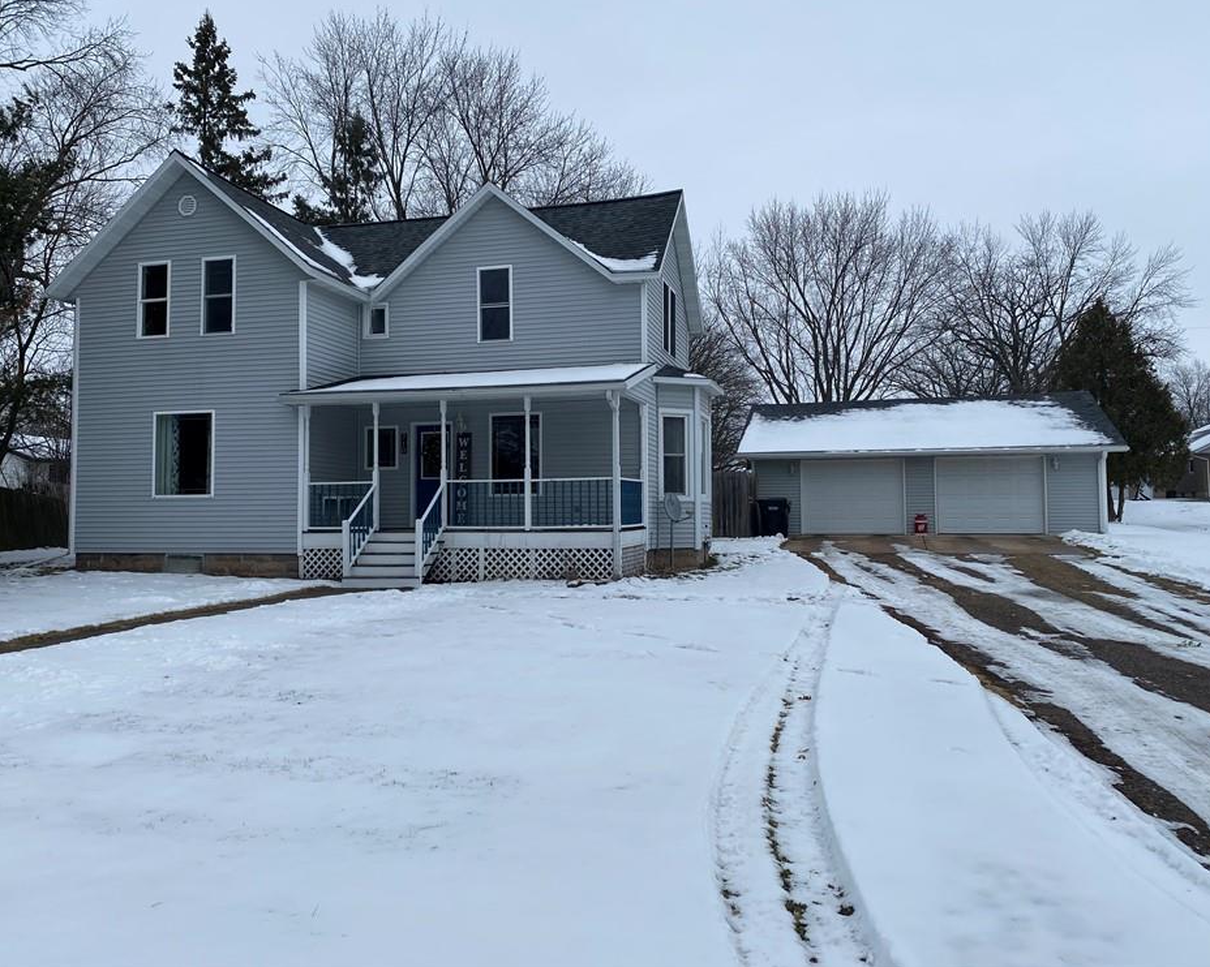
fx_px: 1003
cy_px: 473
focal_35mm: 28
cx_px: 561
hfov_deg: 62.1
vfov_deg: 51.5
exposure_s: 1/1543
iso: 32
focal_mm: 4.25
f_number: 1.8
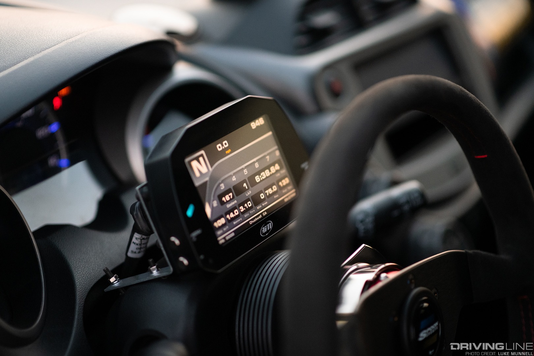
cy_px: 178
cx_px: 267
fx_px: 1261
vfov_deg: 16.1
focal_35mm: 85
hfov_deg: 23.9
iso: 3200
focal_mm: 85
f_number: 1.8
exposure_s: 1/500
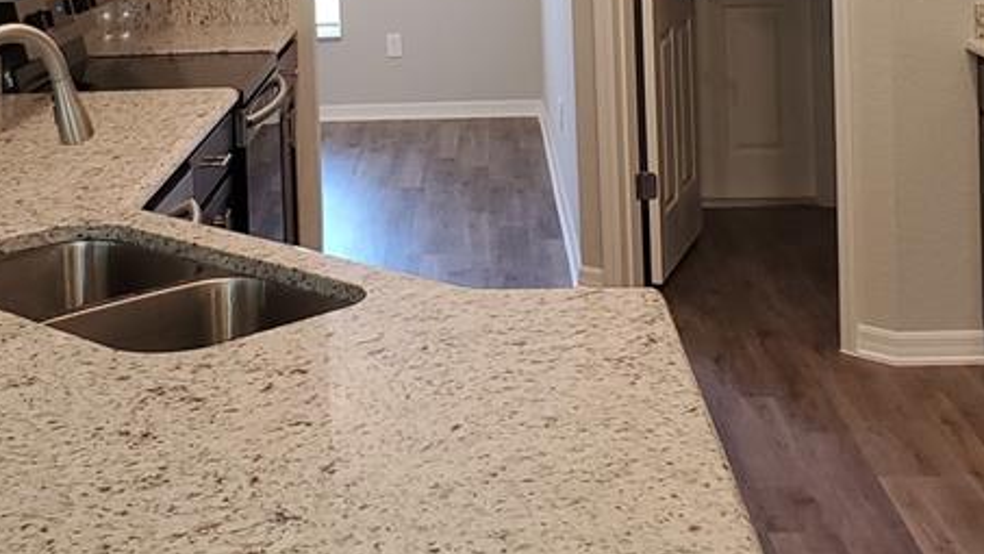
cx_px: 332
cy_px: -102
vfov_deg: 17.9
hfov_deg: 32.6
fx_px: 1670
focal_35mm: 64
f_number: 2.4
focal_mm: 4.3
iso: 100
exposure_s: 1/30
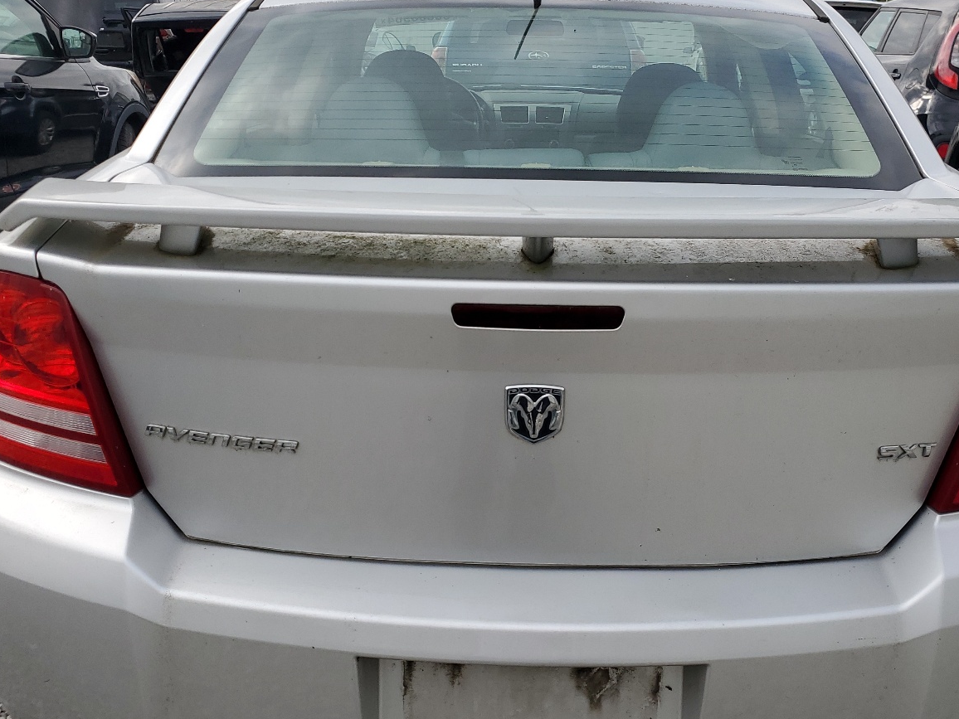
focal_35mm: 36
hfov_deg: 51.3
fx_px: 997
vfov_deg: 39.6
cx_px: 528
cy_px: 387
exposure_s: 1/1667
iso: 50
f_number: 1.5
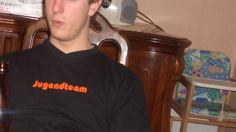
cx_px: 53
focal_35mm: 82
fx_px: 513
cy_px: 53
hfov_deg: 25.5
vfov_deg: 14.7
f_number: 4
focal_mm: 4.8
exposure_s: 1/40
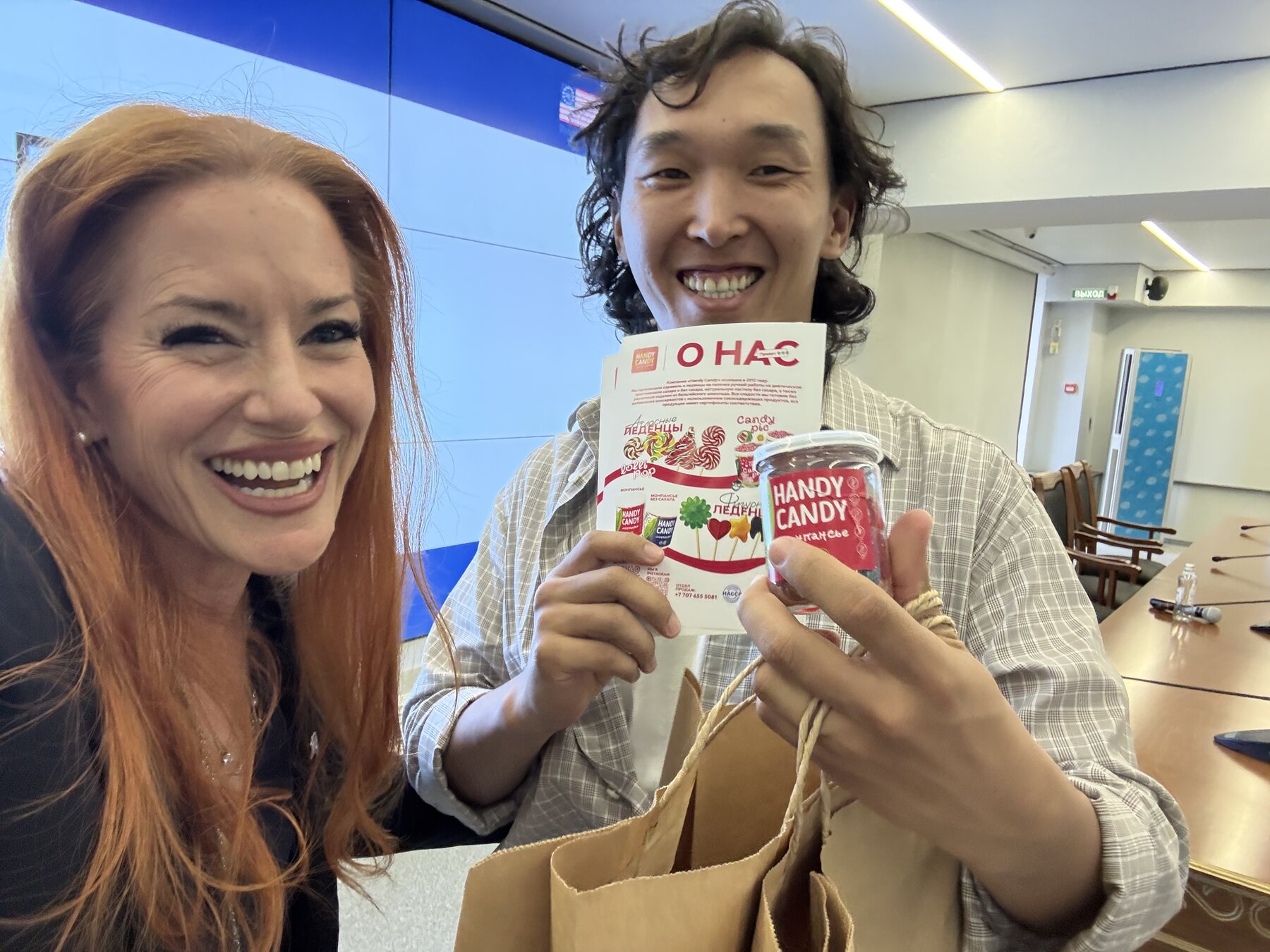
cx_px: 635
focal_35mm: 23
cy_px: 476
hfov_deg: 73.9
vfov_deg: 58.9
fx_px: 844
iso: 320
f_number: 1.9
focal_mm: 2.69
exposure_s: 1/50
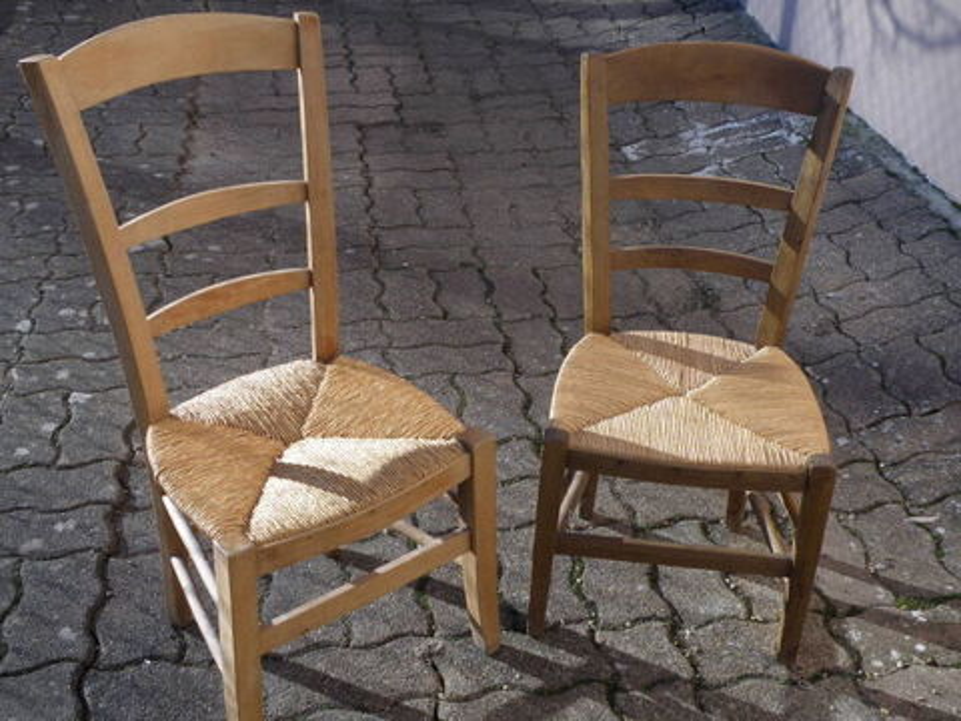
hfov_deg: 43.9
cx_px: 480
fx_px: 1194
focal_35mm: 43
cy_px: 360
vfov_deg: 33.6
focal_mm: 7.68
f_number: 5.6
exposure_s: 1/160
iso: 64
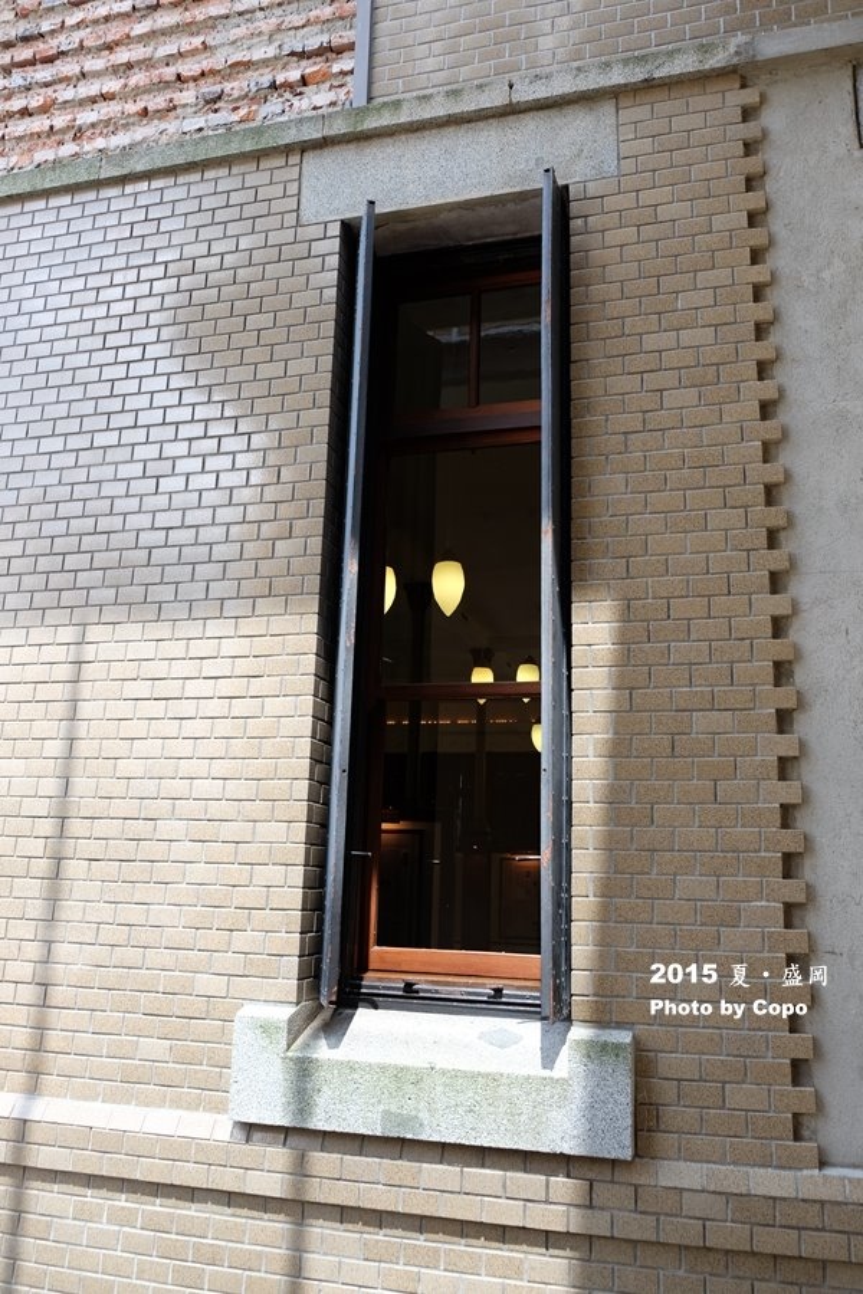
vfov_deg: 67.4
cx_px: 432
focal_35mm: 27
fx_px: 971
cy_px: 647
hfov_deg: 47.9
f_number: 3.6
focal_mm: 18
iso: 200
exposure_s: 1/125
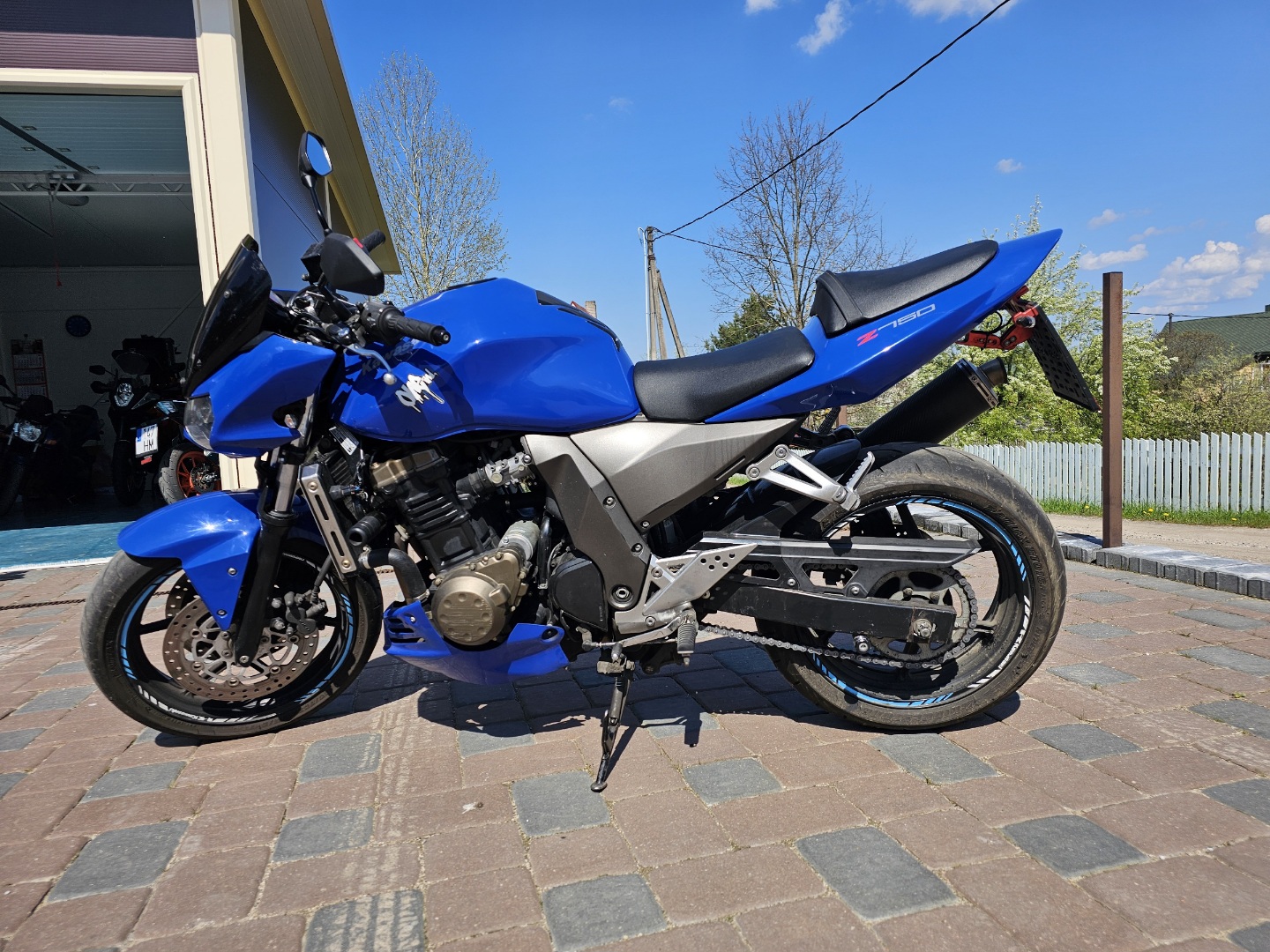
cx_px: 635
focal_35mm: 23
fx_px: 844
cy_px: 476
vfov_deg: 58.9
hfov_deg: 73.9
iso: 10
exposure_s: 1/909
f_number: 1.7
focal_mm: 6.3
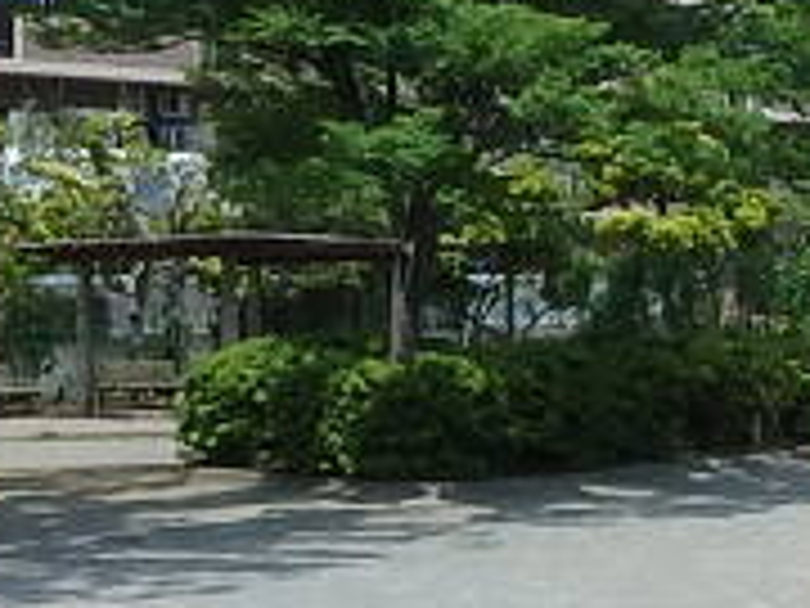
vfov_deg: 13.3
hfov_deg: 17.5
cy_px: 279
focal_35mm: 111
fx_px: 2597
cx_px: 706
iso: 125
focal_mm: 3.7
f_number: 6
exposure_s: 1/500
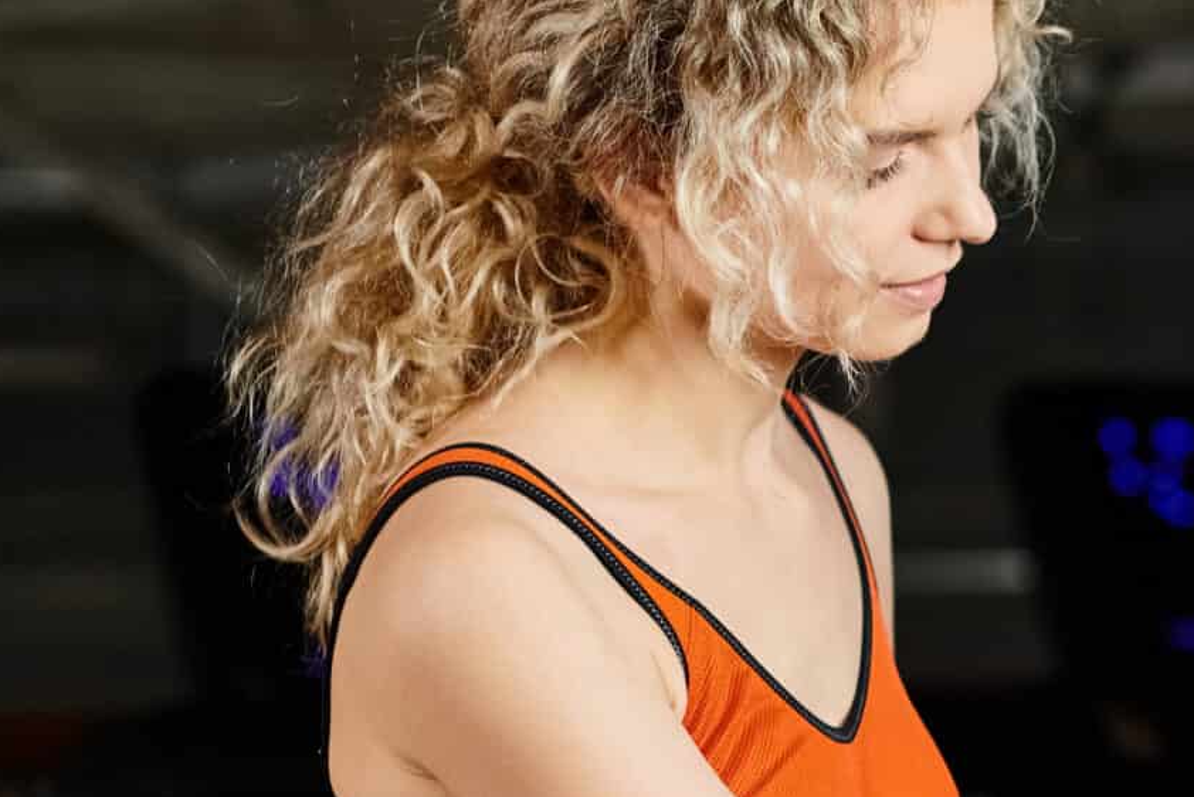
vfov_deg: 9.0
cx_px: 1648
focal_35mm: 152
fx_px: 5043
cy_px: 867
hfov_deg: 13.0
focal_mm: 50
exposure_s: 1/200
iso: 320
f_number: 2.8
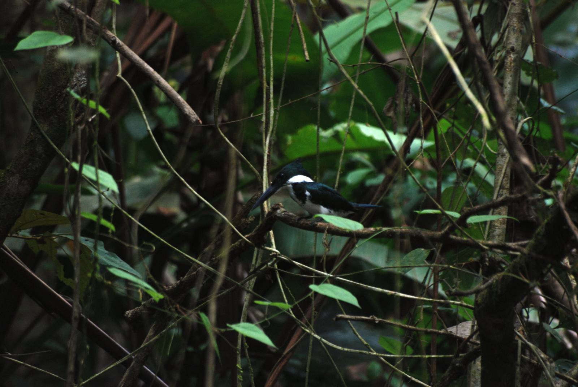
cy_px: 194
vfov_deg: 3.1
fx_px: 7233
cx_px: 289
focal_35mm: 450
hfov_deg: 4.6
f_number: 5.6
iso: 400
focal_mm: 300
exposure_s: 1/160
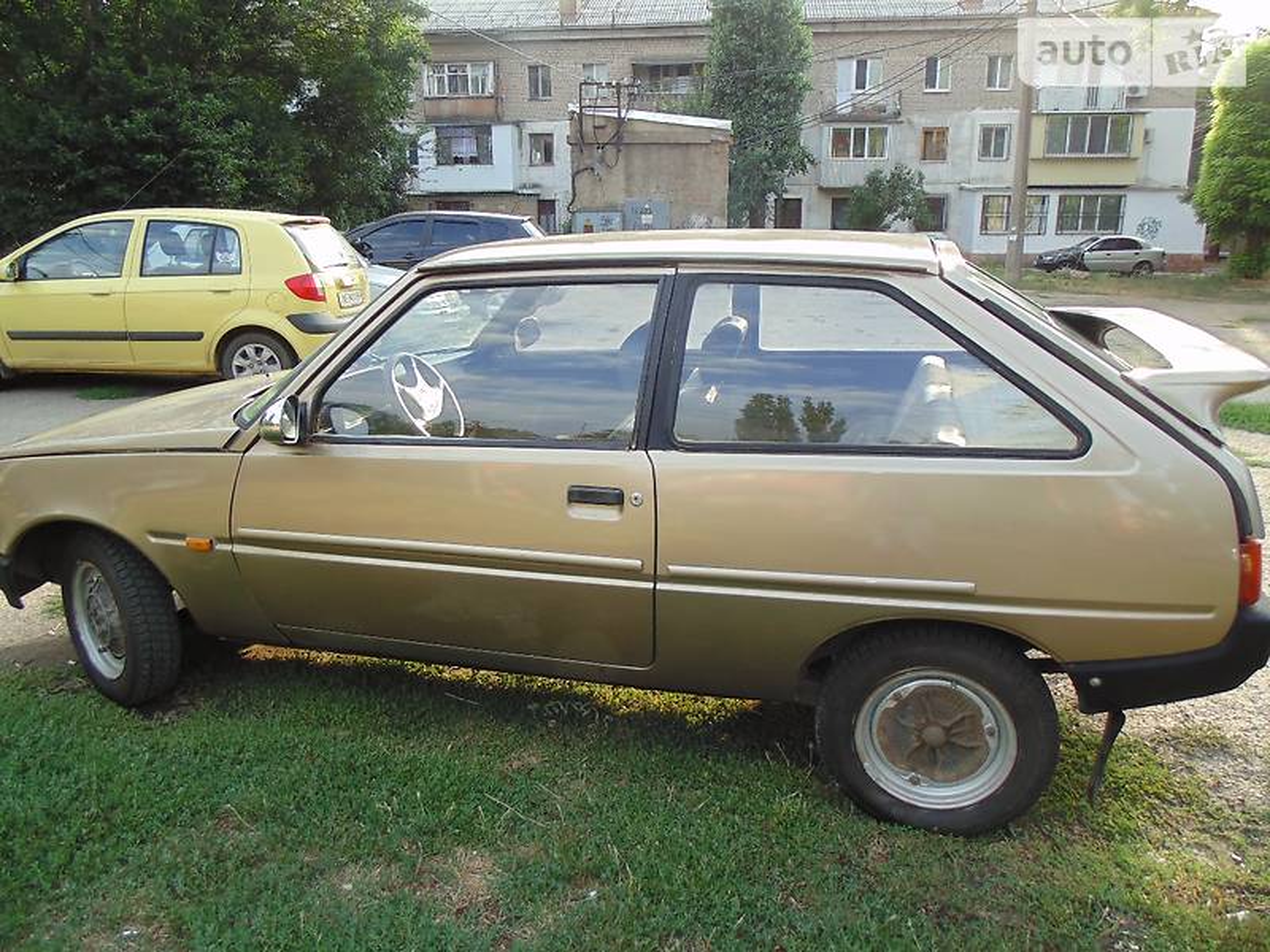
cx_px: 635
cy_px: 476
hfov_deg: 69.4
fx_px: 917
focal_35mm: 25
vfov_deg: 54.9
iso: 80
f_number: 3.1
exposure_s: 1/125
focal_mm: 4.5
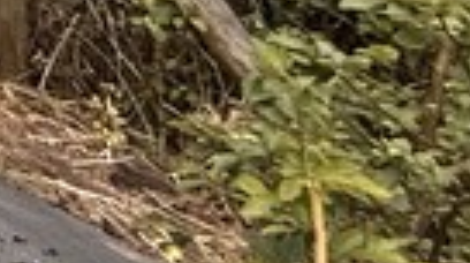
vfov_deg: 8.2
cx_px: -1120
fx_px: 1431
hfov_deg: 10.0
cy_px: -640
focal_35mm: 115
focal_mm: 2.22
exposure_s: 1/1339
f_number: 2.2
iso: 64
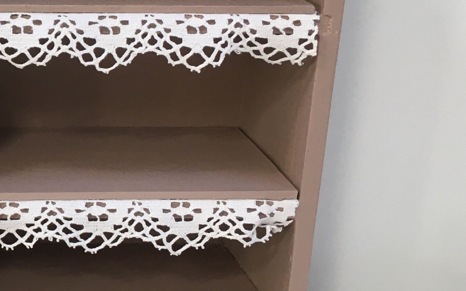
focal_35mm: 77
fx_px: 978
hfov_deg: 24.7
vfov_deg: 16.8
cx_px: -64
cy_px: 61
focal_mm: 4.15
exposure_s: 1/33
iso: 50
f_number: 2.2
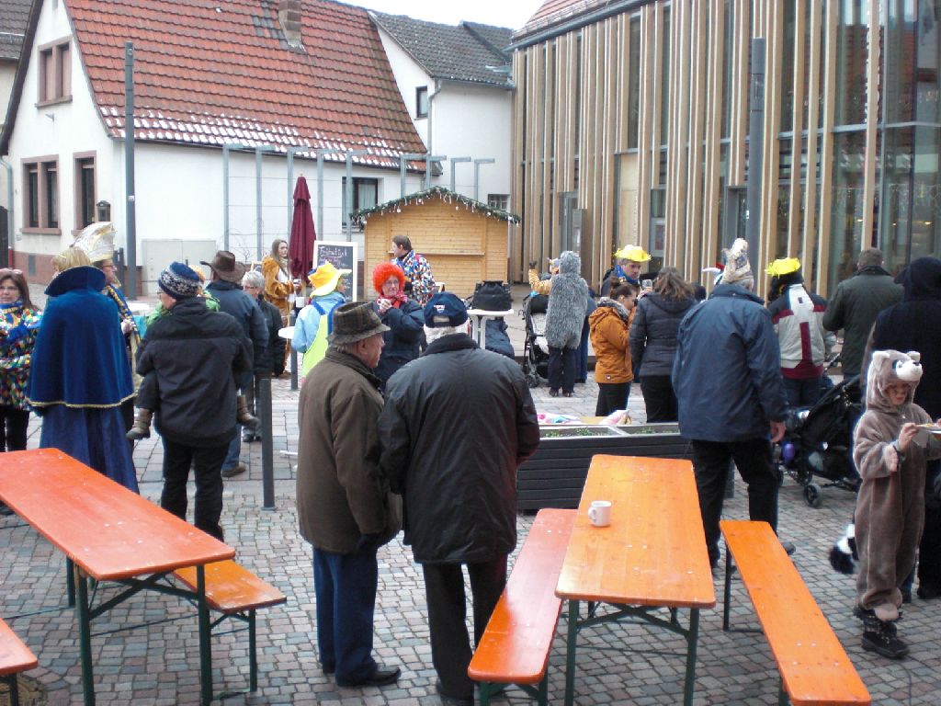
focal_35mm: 38
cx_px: 470
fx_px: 1033
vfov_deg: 37.7
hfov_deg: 49.0
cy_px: 353
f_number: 3.1
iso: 200
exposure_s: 1/80
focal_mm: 6.3
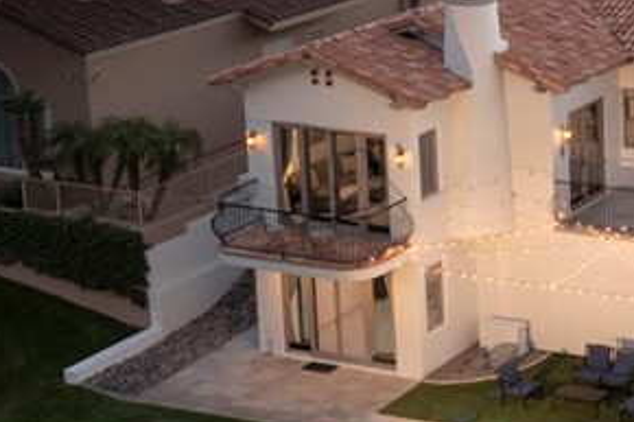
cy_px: 44
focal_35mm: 99
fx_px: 1742
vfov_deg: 13.7
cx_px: 826
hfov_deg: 19.1
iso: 100
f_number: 5
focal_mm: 10.26
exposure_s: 1/5
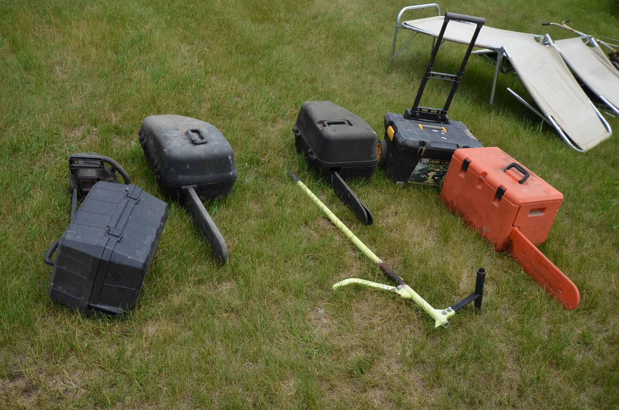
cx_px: 310
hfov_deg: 53.2
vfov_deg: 36.7
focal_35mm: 36
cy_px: 205
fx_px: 618
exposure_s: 1/250
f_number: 8
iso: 125
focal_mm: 24
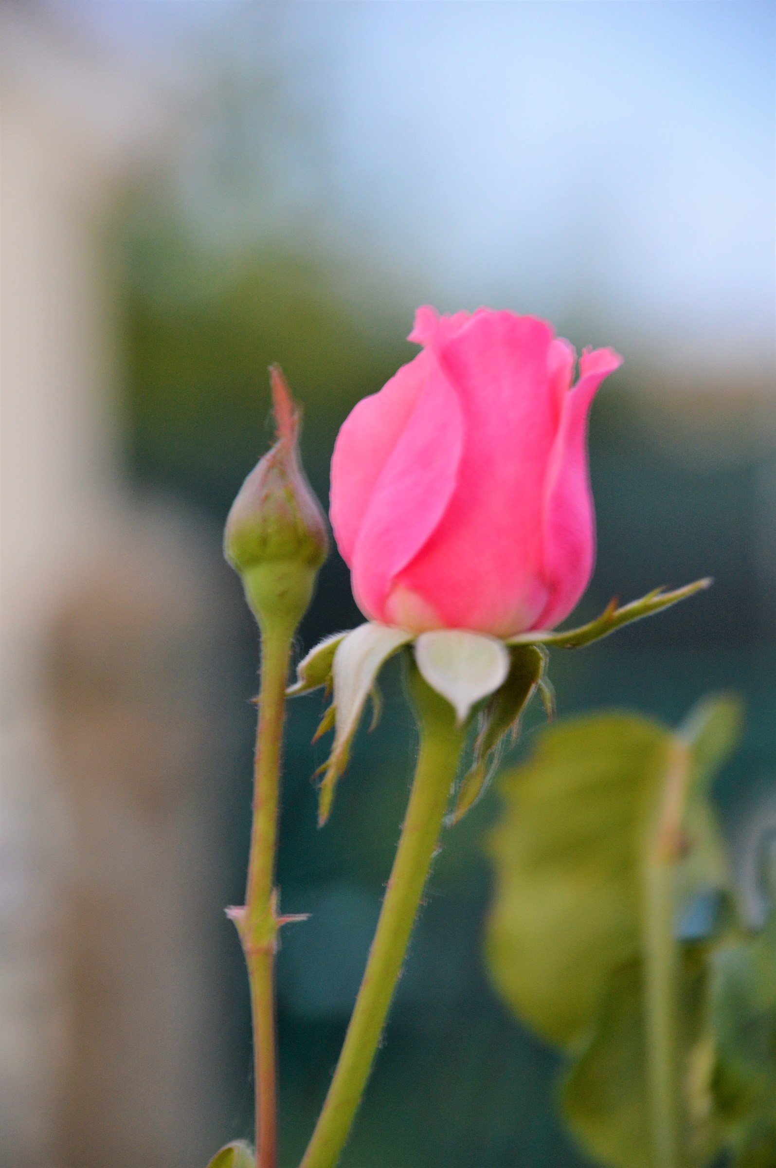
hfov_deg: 6.8
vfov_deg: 10.2
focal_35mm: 202
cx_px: 388
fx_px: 6561
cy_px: 584
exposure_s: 1/5
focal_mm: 135
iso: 800
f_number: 5.6
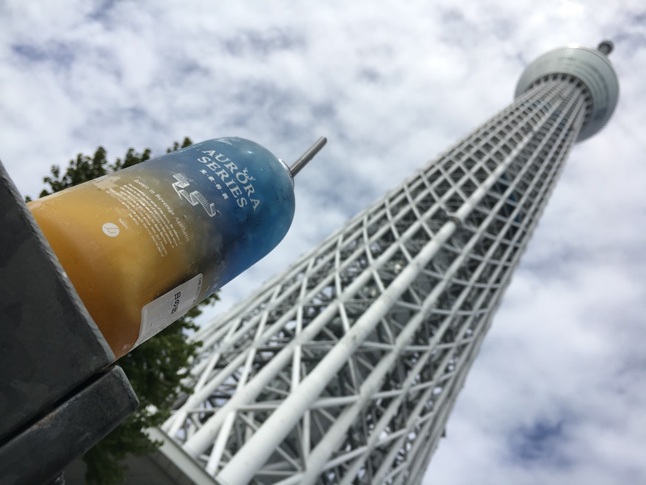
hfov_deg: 61.7
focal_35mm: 29
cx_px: 323
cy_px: 242
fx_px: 541
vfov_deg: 48.2
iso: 25
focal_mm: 4.15
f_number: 2.2
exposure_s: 1/1832
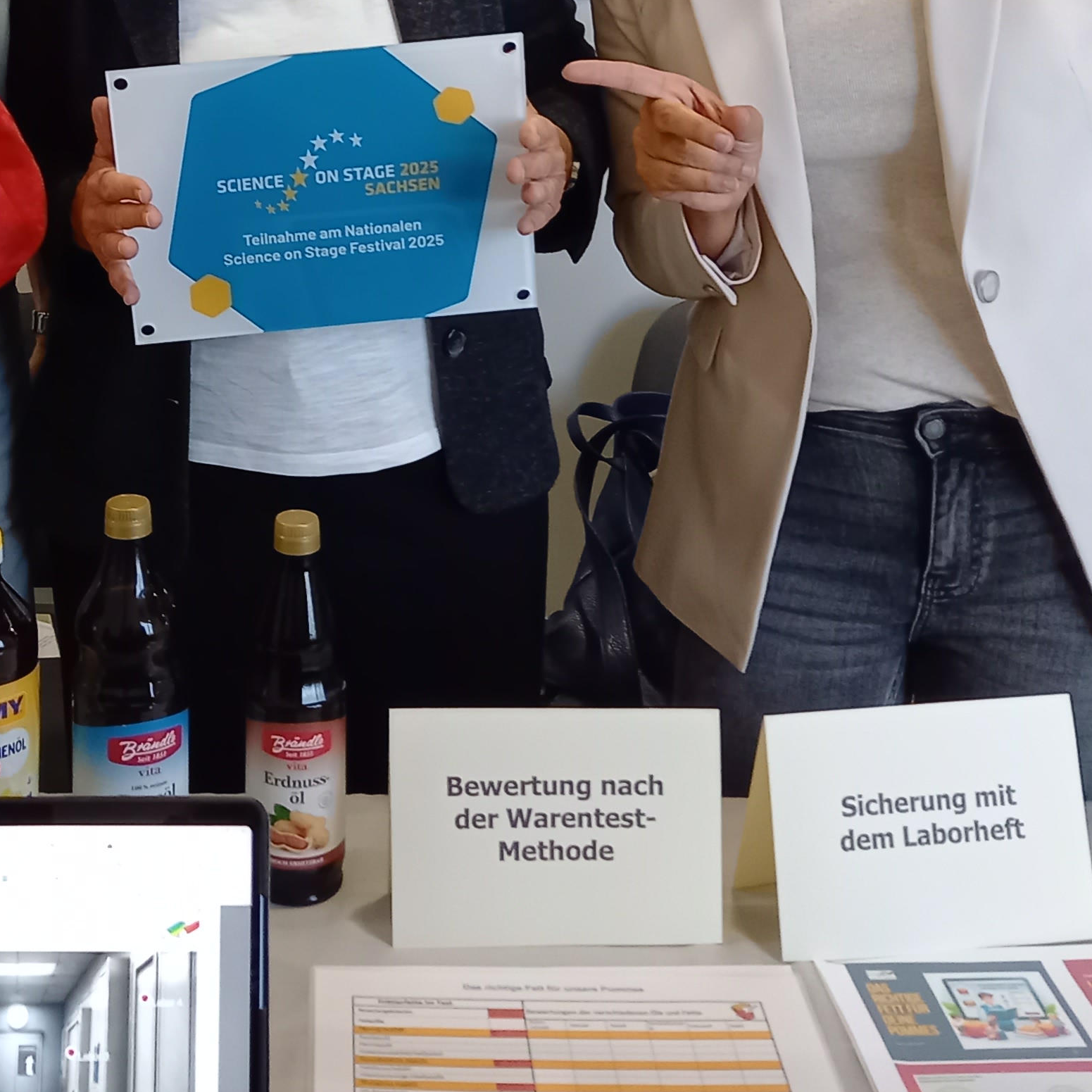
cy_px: 50
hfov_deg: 29.5
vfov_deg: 28.5
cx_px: 266
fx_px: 2034
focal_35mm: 57
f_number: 1.8
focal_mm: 4.65
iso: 400
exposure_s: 1/30
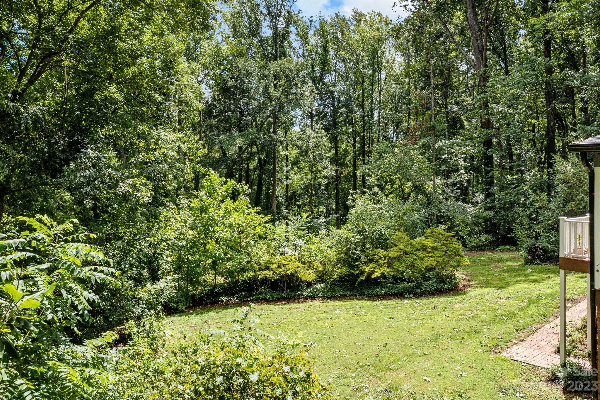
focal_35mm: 28
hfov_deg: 65.5
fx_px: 466
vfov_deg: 46.4
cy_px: 200
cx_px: 300
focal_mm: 10.26
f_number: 5
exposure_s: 1/320
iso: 100
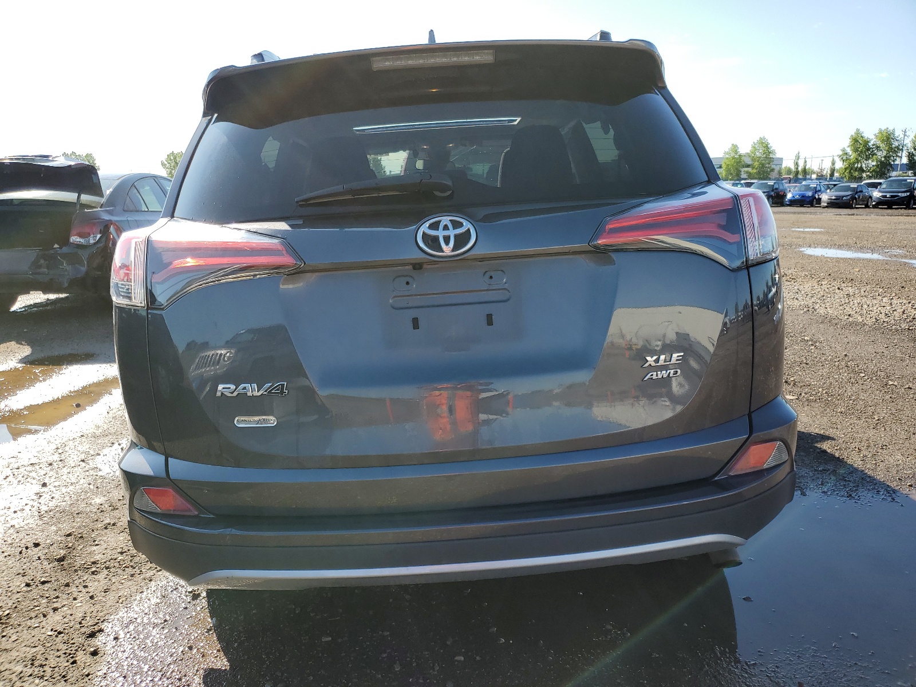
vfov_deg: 53.1
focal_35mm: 26
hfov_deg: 67.3
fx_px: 688
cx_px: 458
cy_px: 344
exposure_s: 1/1429
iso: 50
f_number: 1.5
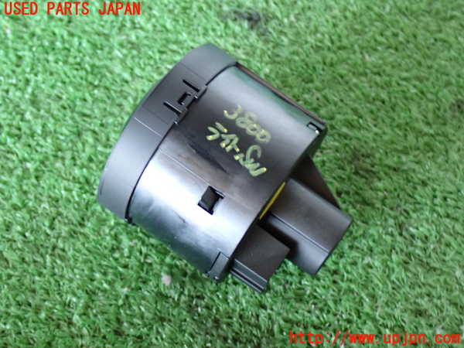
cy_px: 174
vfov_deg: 25.2
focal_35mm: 58
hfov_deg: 33.2
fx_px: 777
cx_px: 232
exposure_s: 1/25
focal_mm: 10.35
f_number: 3.5
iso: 800
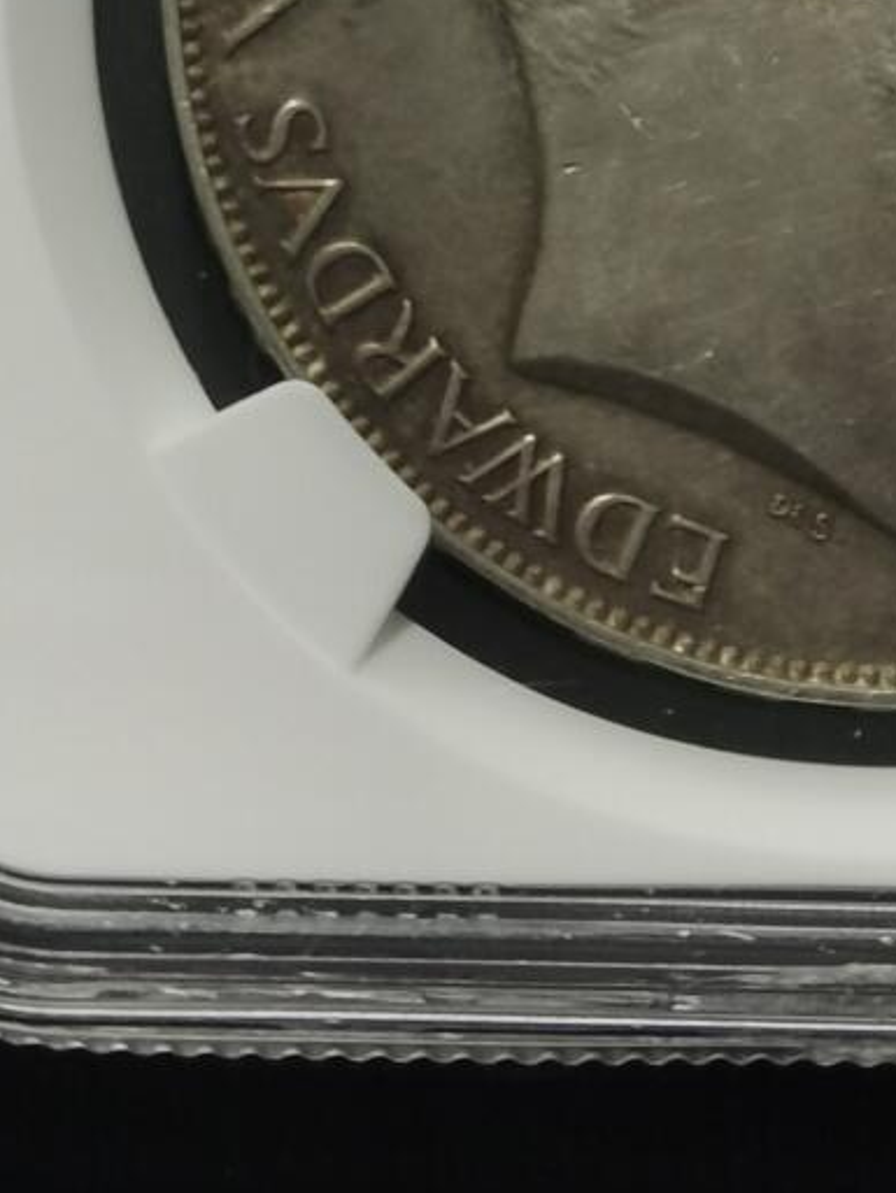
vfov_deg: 10.1
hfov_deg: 8.0
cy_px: -837
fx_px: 6417
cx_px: 805
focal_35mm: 186
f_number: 1.8
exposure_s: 1/100
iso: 50
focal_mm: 5.58
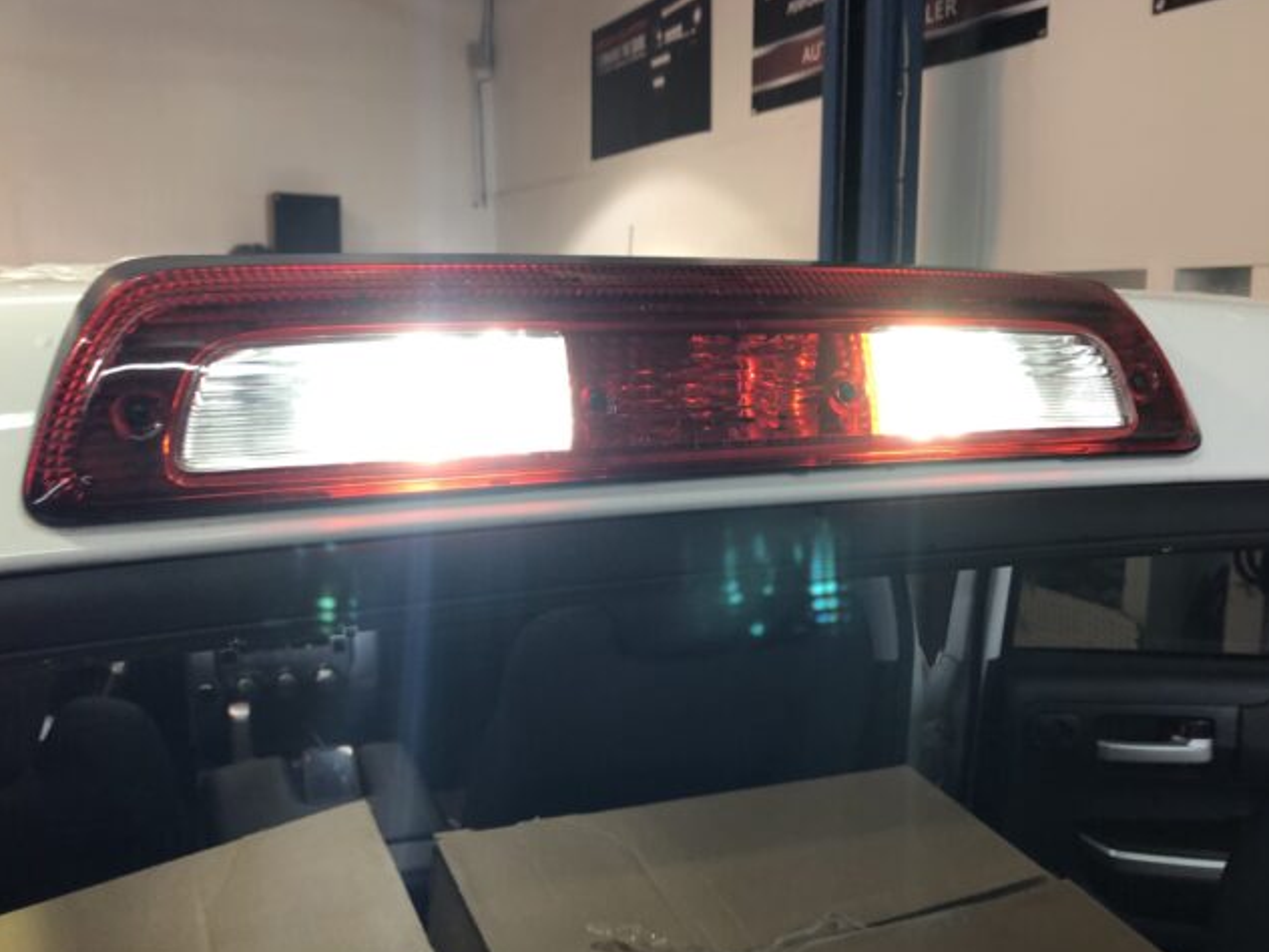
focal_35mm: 31
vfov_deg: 45.4
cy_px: 507
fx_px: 1136
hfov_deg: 58.3
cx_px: 651
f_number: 1.8
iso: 40
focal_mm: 3.99
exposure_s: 1/20
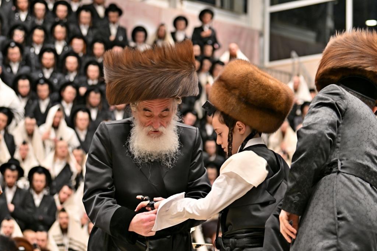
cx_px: 188
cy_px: 126
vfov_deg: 12.2
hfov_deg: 18.3
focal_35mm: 112
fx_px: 1172
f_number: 2.8
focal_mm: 75
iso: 200
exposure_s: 1/160
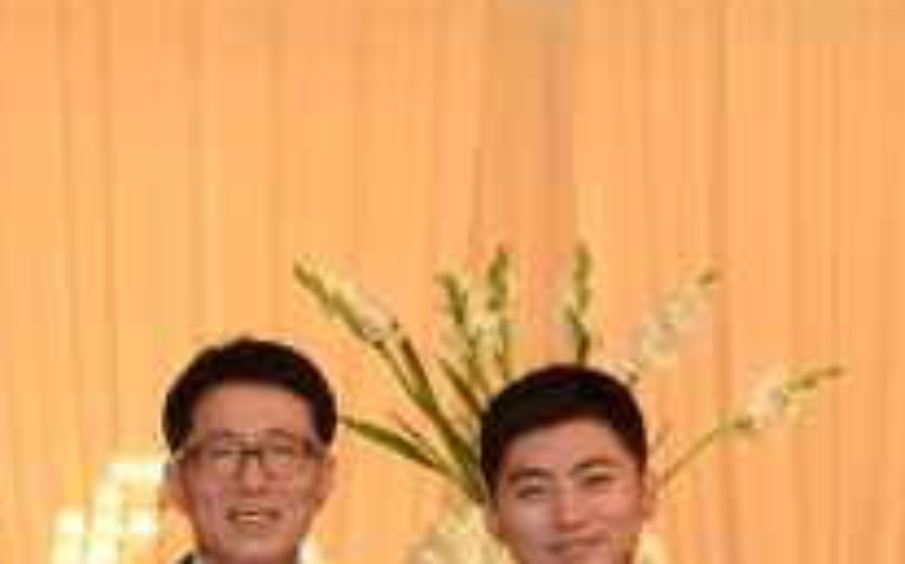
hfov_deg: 8.4
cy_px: 1012
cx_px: -319
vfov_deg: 5.3
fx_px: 6062
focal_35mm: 246
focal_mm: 50
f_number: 7.1
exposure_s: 1/60
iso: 1000
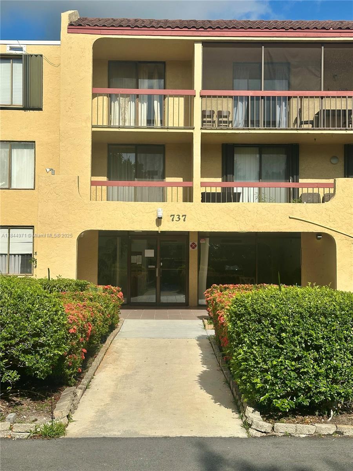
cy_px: 236
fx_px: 653
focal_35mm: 48
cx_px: 176
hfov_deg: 30.3
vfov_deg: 39.7
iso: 64
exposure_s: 1/7092
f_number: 1.78
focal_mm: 6.86
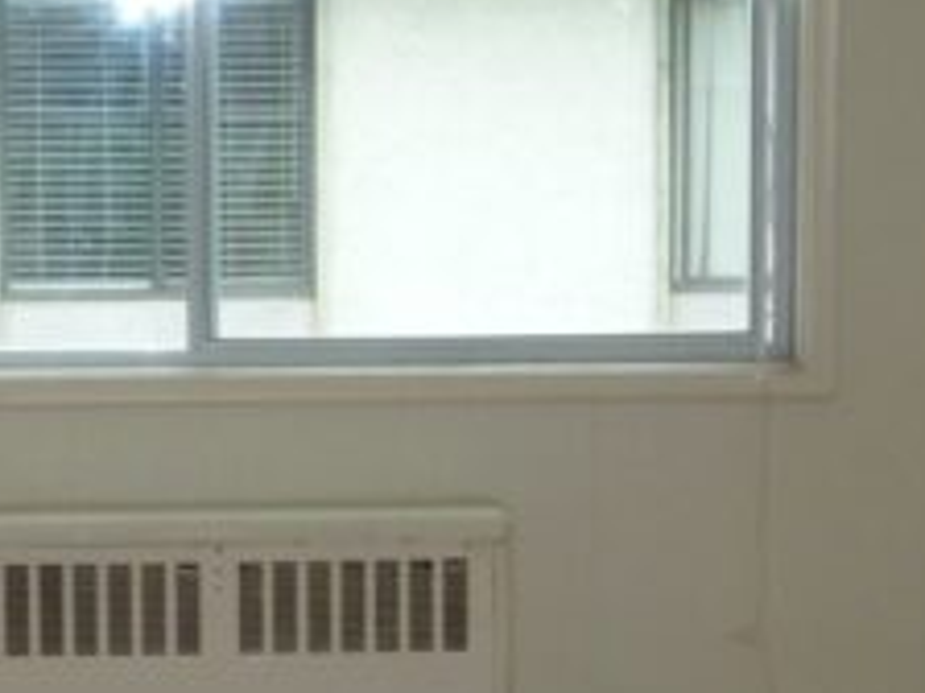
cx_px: 244
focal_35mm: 111
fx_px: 2966
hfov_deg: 17.6
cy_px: 293
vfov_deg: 13.3
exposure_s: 1/30
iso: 100
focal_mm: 5.2
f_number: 3.3
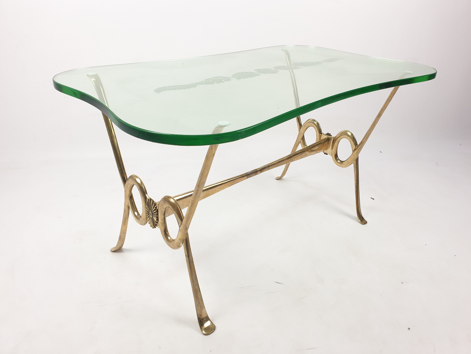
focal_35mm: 26
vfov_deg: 53.1
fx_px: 354
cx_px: 236
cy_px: 177
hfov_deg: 67.3
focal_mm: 4.3
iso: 80
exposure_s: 1/100
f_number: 2.4
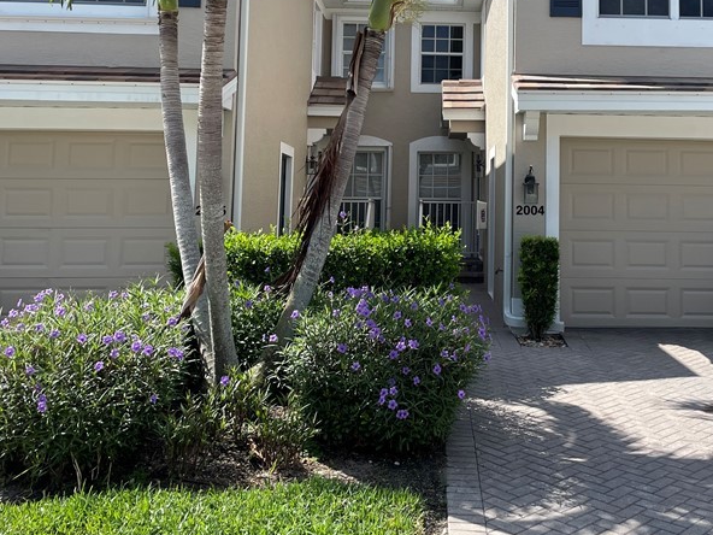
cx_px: 491
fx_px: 927
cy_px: 117
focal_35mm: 45
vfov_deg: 31.5
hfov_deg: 41.4
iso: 32
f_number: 1.6
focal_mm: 4.2
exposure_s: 1/2132
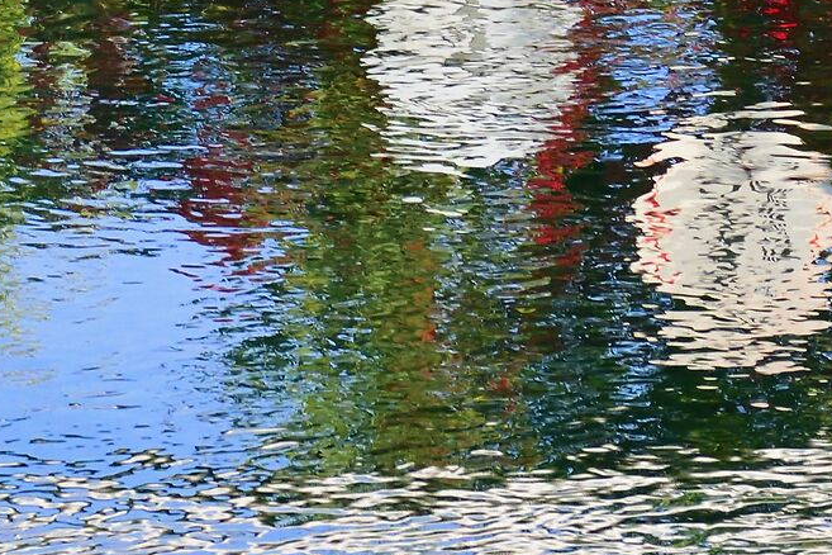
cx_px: 86
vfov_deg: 2.8
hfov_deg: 4.2
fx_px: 11393
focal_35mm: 493
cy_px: -257
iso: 1000
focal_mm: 90
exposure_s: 1/250
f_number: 11
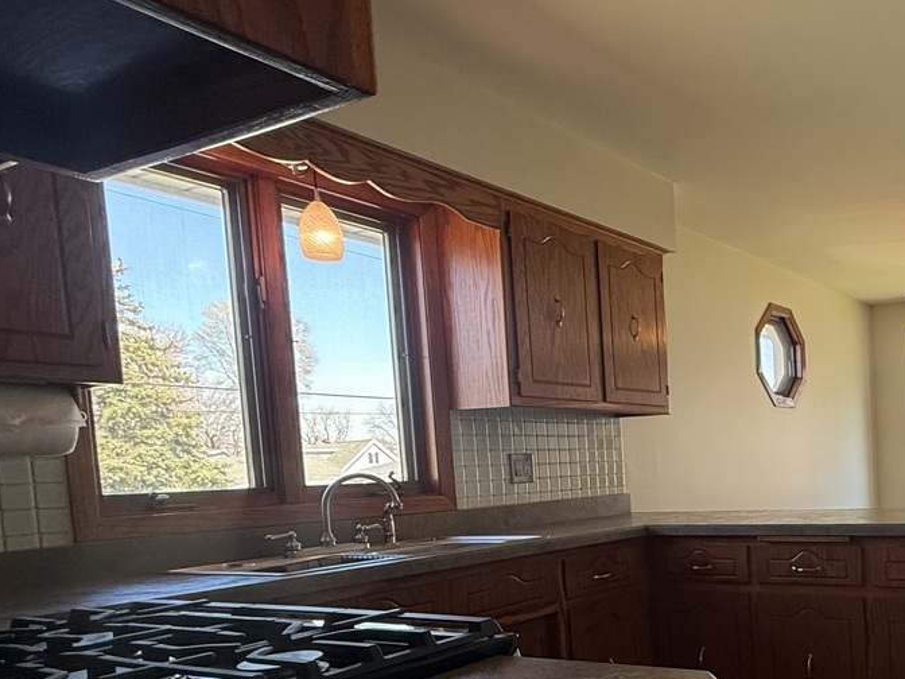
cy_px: 511
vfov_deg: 45.2
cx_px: 857
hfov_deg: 51.1
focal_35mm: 30
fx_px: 784
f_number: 2.2
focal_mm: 2.22
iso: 200
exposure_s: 1/120
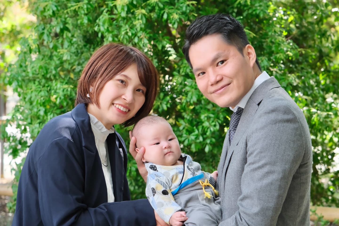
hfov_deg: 17.1
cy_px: 113
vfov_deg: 11.4
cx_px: 170
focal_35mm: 120
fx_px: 1130
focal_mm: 80
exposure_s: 1/250
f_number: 5.6
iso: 1600
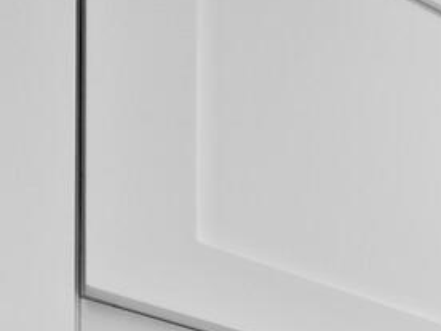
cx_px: 1213
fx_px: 1032
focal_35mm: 81
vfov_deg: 11.8
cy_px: 935
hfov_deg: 12.8
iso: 250
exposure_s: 1/3
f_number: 11
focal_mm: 7
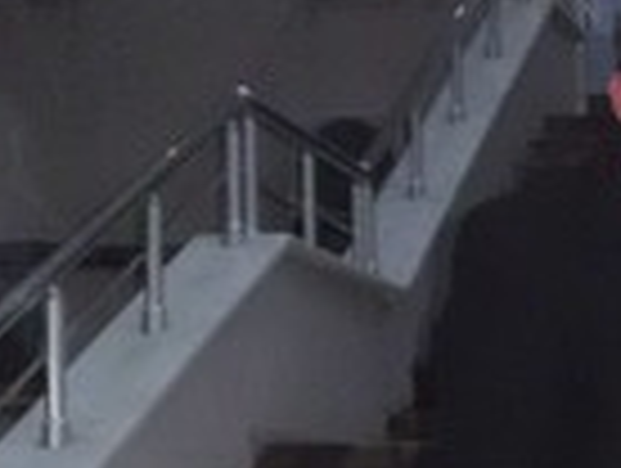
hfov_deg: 13.5
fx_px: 2480
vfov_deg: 10.7
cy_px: 412
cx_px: 902
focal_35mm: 138
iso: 400
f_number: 2.9
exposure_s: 1/60
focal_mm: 5.5
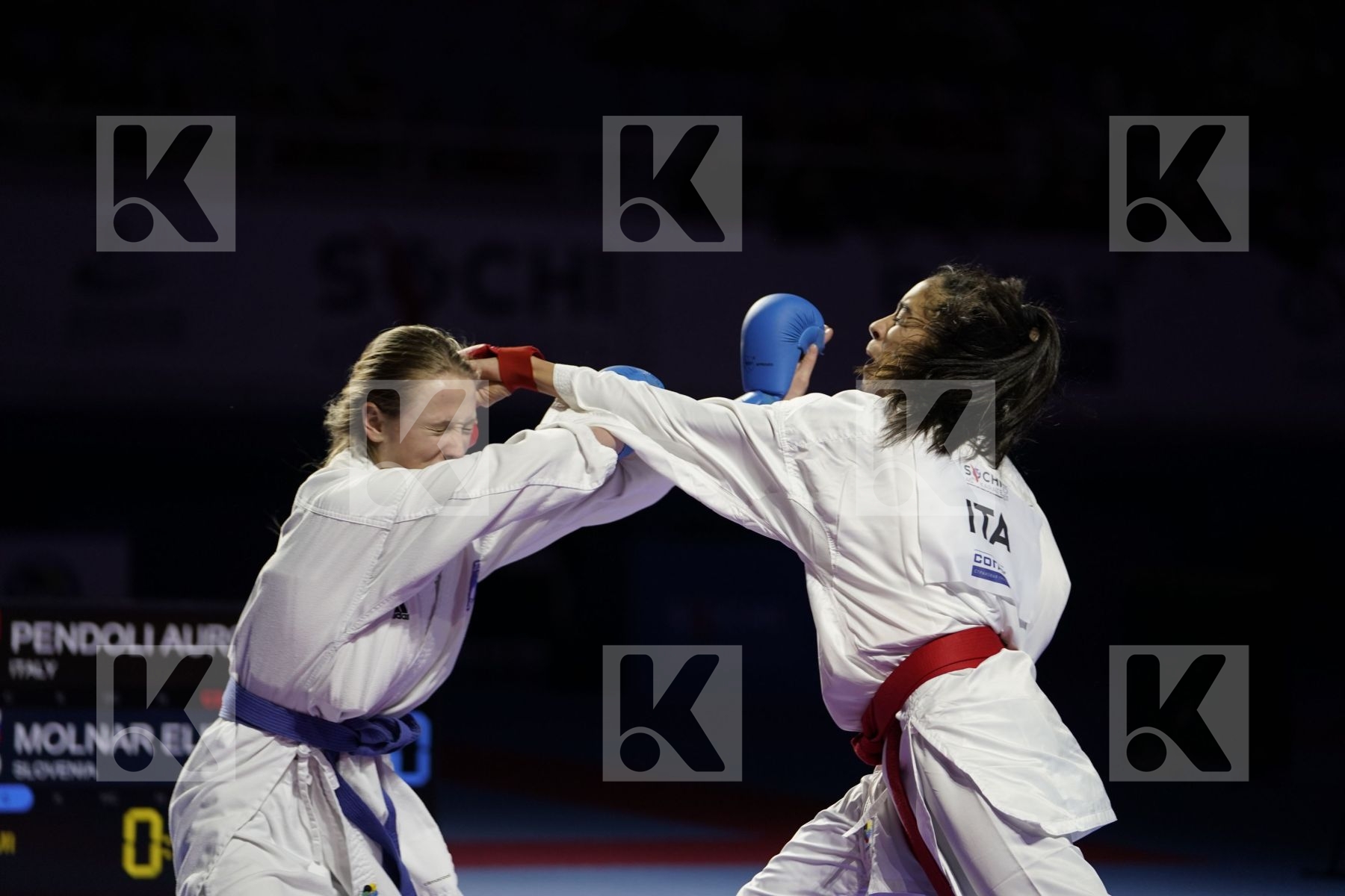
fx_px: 5454
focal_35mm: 146
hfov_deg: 14.1
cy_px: 448
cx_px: 672
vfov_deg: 9.4
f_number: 2.8
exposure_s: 1/1000
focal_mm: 146
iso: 1250
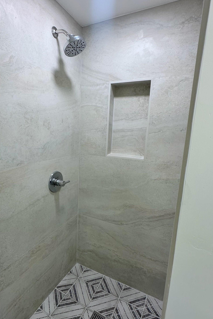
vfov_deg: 100.4
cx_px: 90
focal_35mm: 15
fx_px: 133
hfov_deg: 76.8
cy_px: 163
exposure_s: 1/101
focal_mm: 2.22
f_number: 2.2
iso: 80
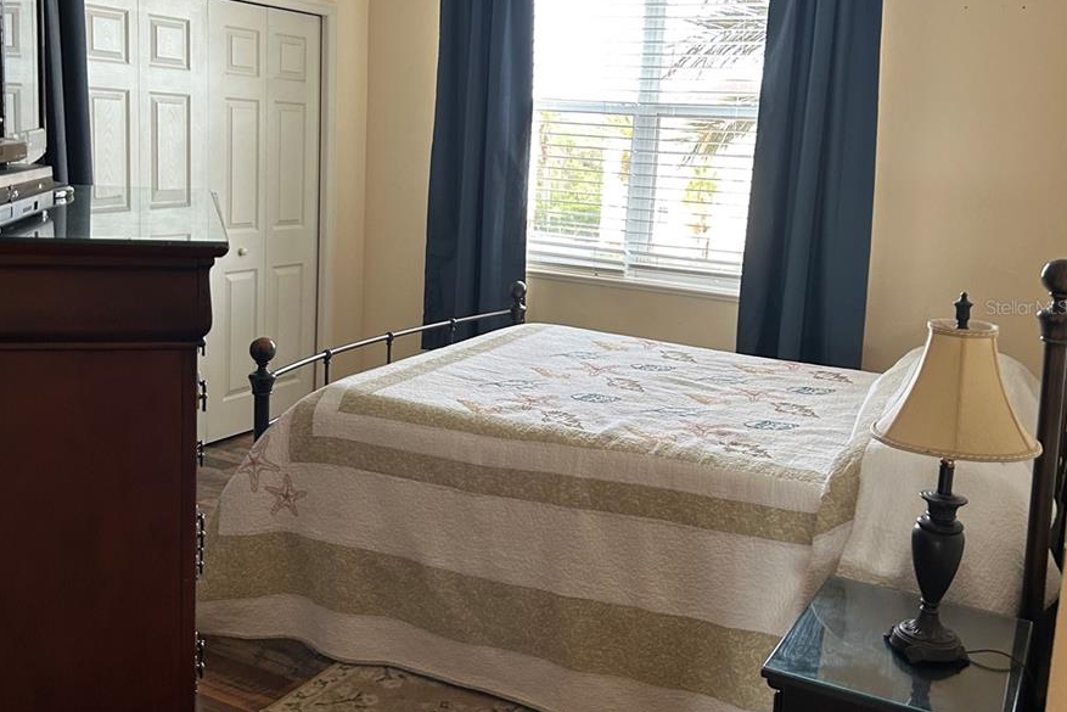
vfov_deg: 35.9
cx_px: 524
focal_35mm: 37
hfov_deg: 51.9
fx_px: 1097
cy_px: 307
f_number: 1.5
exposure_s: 1/60
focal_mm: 5.7
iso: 125
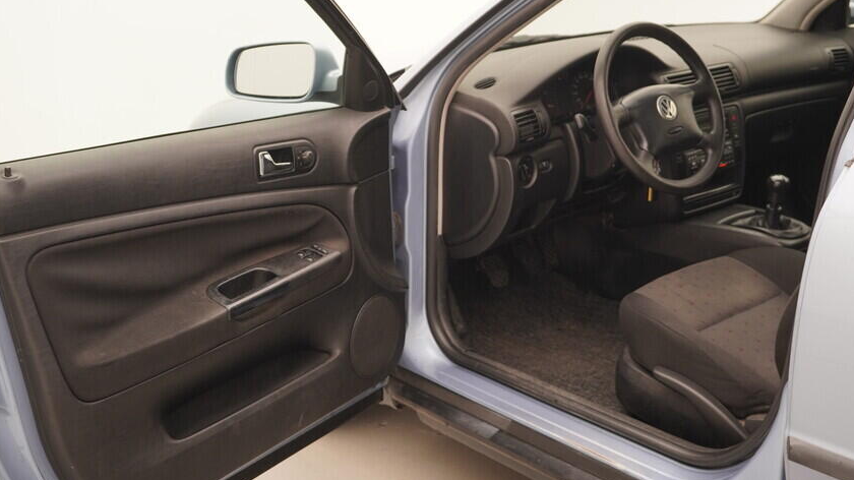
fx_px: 1041
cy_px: 198
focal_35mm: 46
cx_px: 436
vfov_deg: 25.9
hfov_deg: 44.6
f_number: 4
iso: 250
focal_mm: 24
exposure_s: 1/60
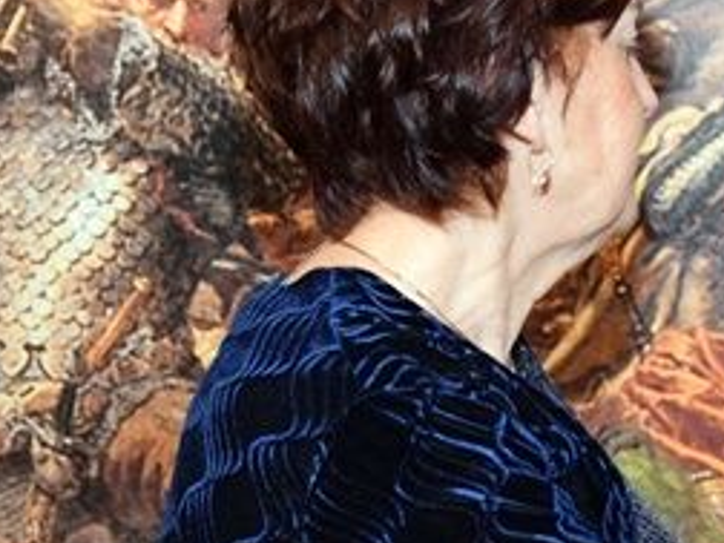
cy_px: 431
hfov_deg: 13.6
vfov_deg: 10.3
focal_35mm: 144
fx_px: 3012
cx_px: 629
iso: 3200
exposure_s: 1/60
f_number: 4
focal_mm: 28
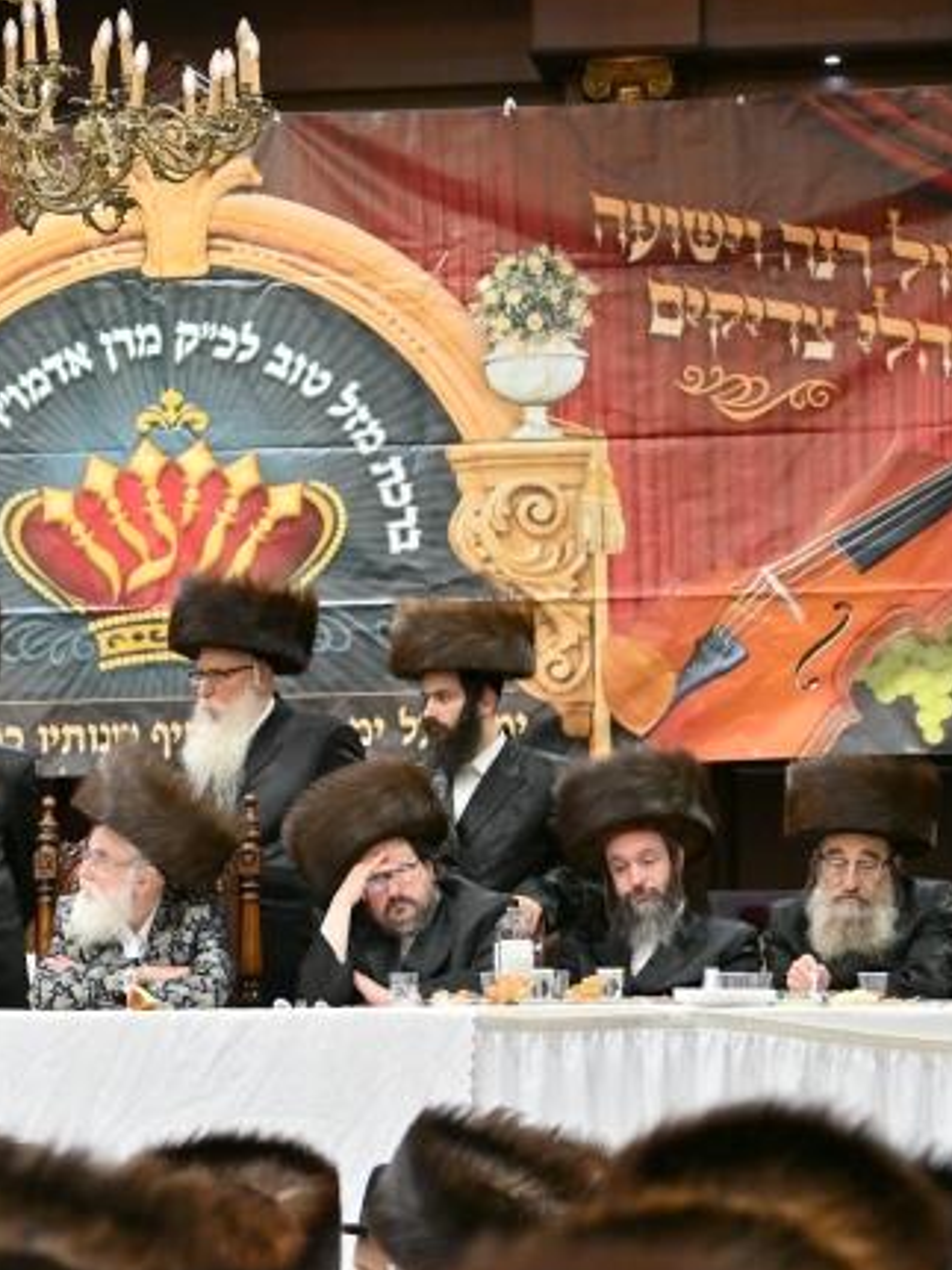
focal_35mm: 160
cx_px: -259
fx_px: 5870
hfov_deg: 9.1
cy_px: 735
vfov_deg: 12.3
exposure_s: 1/400
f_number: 2.8
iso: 400
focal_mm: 70
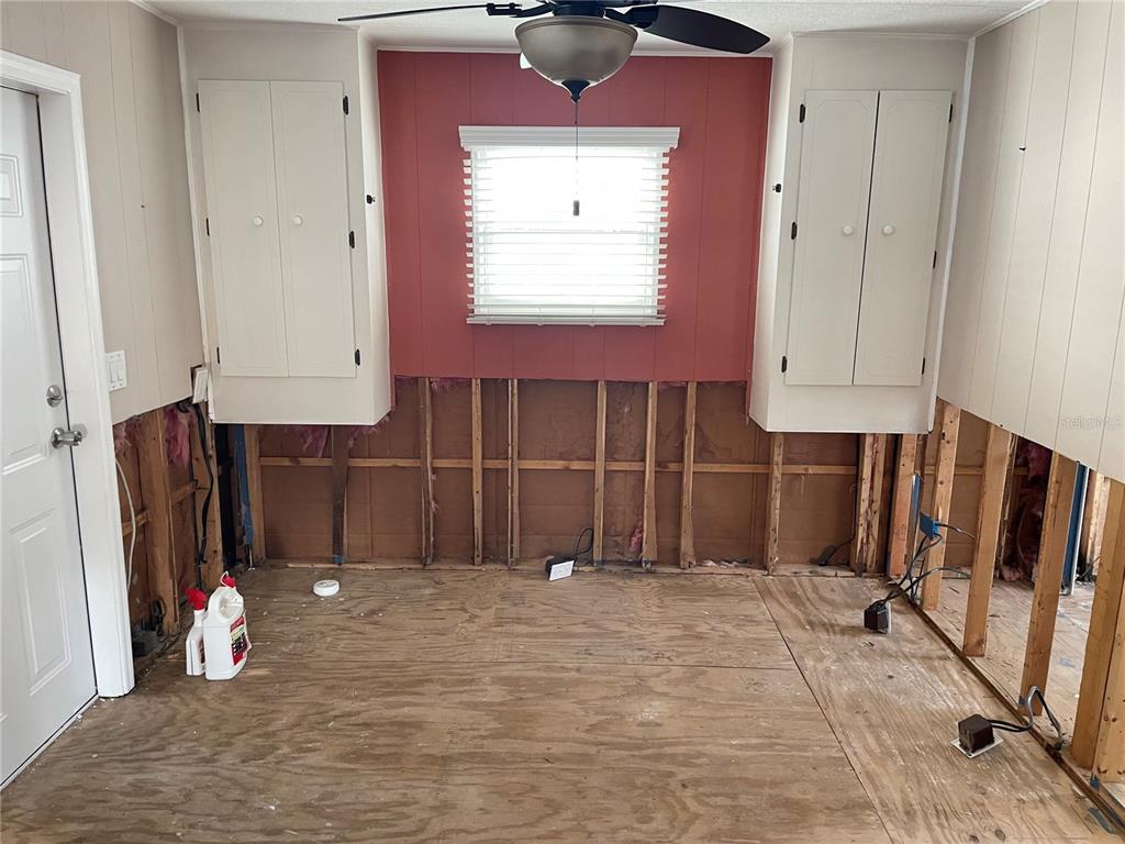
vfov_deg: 53.1
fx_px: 845
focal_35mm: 26
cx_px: 562
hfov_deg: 67.3
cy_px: 422
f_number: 1.6
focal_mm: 4.2
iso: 125
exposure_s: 1/93
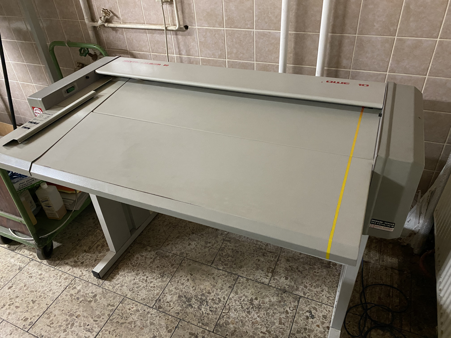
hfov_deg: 67.3
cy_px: 169
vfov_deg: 53.1
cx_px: 226
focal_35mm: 26
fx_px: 339
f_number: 1.8
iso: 500
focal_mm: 4.25
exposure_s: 1/25
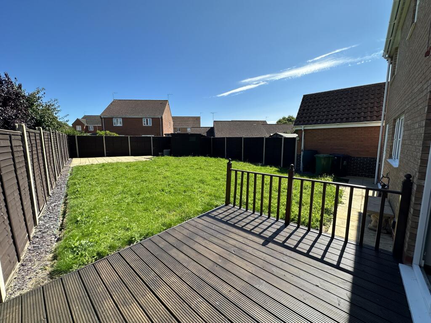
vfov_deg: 85.7
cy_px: 162
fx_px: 174
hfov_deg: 102.1
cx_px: 216
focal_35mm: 14
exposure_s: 1/1304
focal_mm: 2.22
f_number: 2.2
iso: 50
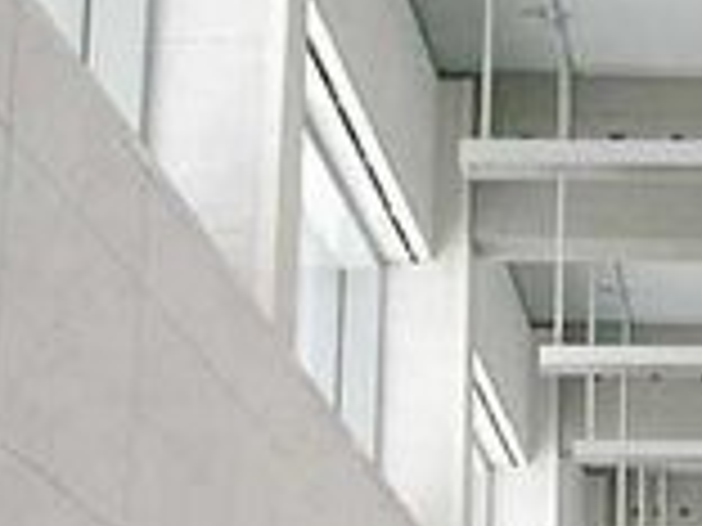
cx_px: 864
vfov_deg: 10.4
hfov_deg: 13.5
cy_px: 418
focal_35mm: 142
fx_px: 2880
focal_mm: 7.6
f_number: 2.6
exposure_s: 1/40
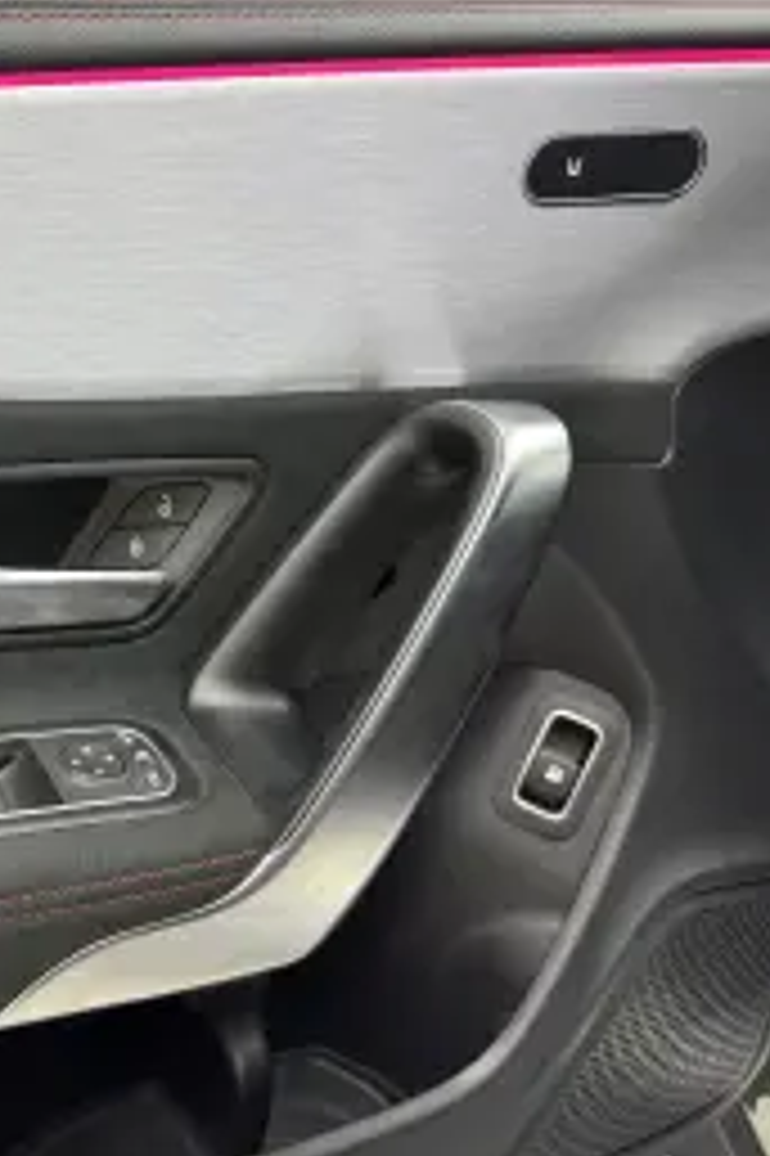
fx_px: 1124
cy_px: 558
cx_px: 72
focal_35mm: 35
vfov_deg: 54.5
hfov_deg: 35.5
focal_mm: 6.76
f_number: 1.78
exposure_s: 1/50
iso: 500
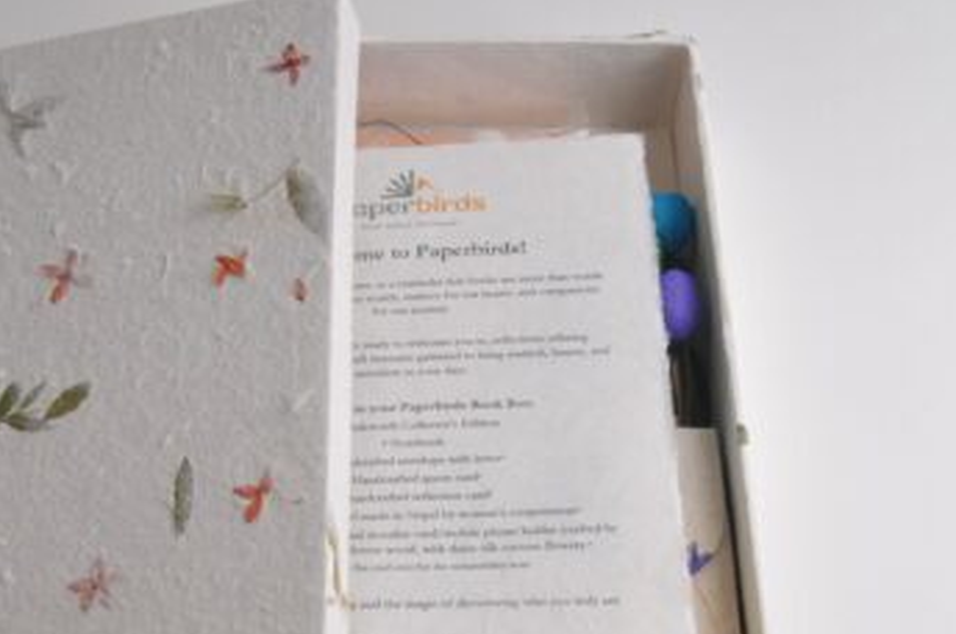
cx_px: 289
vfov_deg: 19.9
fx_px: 1802
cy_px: 364
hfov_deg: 29.4
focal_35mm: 68
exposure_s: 1/200
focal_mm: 26
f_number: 13
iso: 250
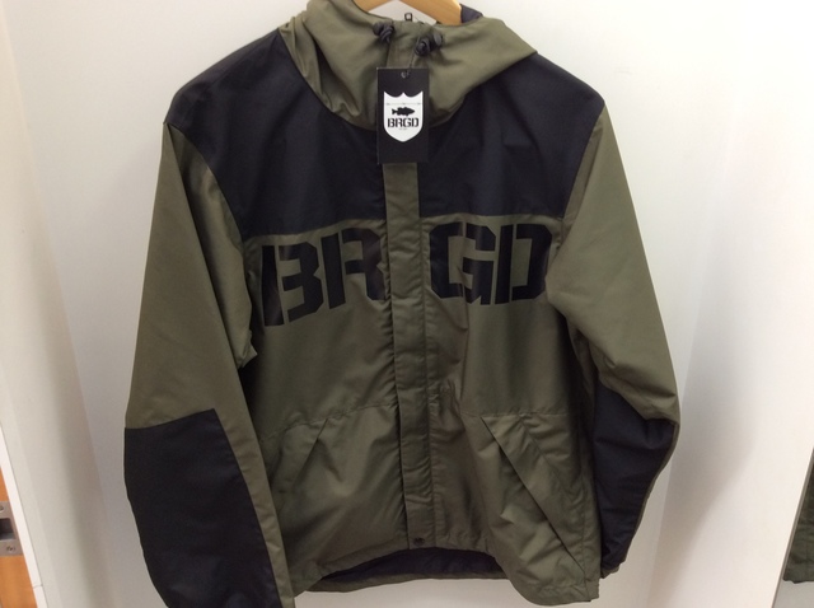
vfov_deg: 44.1
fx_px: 751
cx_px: 407
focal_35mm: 32
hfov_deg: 56.9
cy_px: 304
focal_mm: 3.3
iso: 64
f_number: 2.4
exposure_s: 1/24
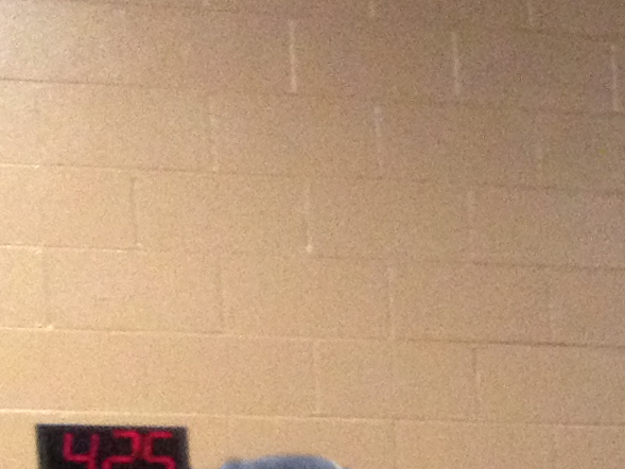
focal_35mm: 194
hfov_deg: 9.2
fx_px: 3503
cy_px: 1194
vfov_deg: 7.1
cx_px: 1475
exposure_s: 1/20
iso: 320
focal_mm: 4.28
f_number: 2.4
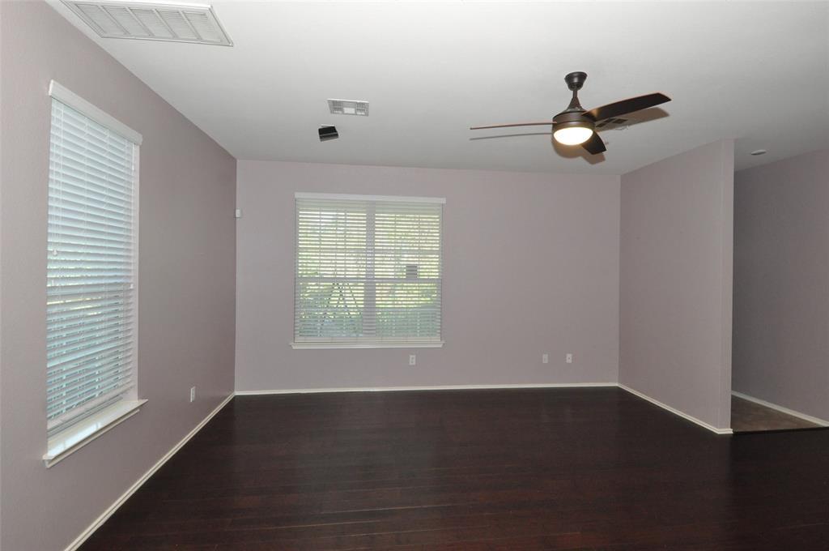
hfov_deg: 90.1
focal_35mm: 18
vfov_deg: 67.2
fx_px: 414
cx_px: 414
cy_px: 276
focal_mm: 12
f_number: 7.1
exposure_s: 1/200
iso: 2000
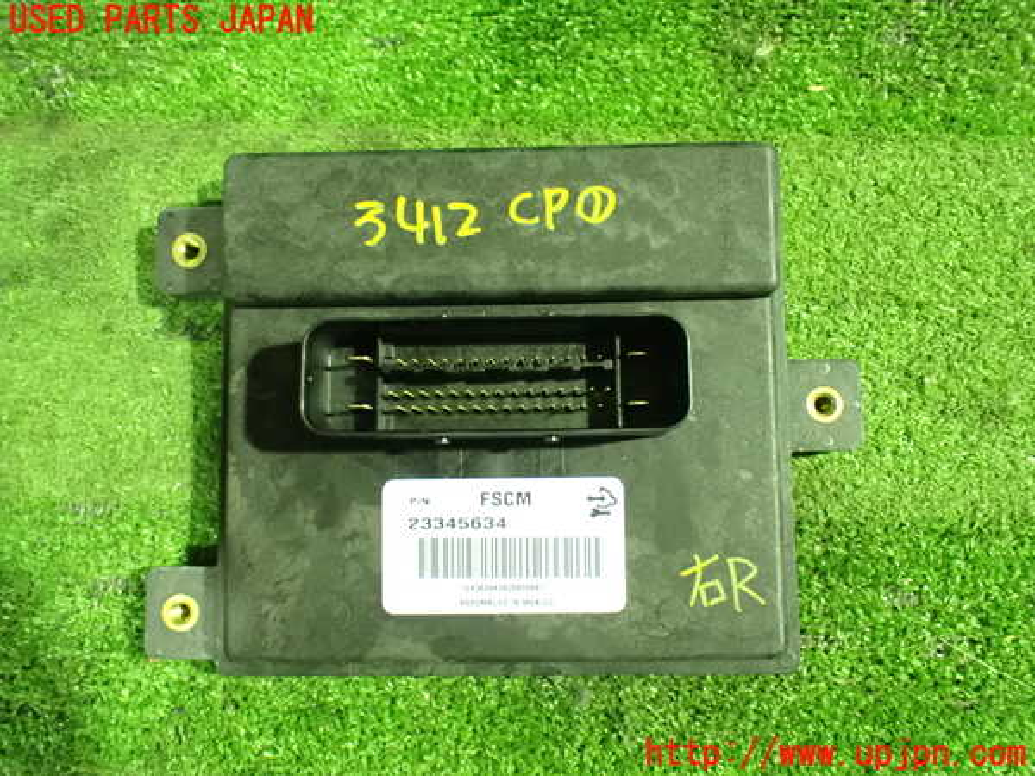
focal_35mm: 30
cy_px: 388
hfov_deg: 60.0
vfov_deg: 46.8
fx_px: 897
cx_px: 518
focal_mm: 5.4
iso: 1600
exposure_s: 1/25
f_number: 2.3
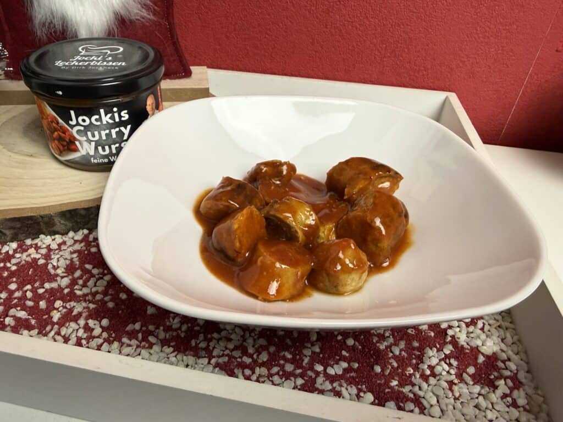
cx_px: 282
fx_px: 390
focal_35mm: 24
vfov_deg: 56.8
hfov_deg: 71.6
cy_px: 211
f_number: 2.2
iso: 160
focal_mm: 2.22
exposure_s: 1/50
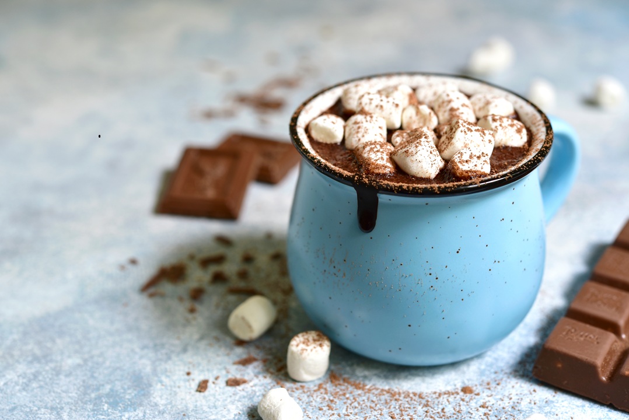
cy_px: 210
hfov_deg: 33.4
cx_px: 314
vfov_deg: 22.6
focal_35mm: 60
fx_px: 1049
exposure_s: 1/13
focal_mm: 60
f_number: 6.3
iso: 250
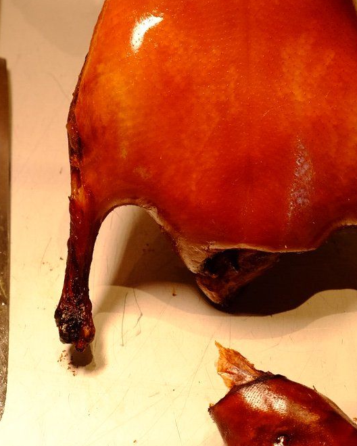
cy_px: -9
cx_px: 204
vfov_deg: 19.3
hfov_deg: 16.0
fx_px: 1268
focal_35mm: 96
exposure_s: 1/60.2
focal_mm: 25.4
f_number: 4
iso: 500
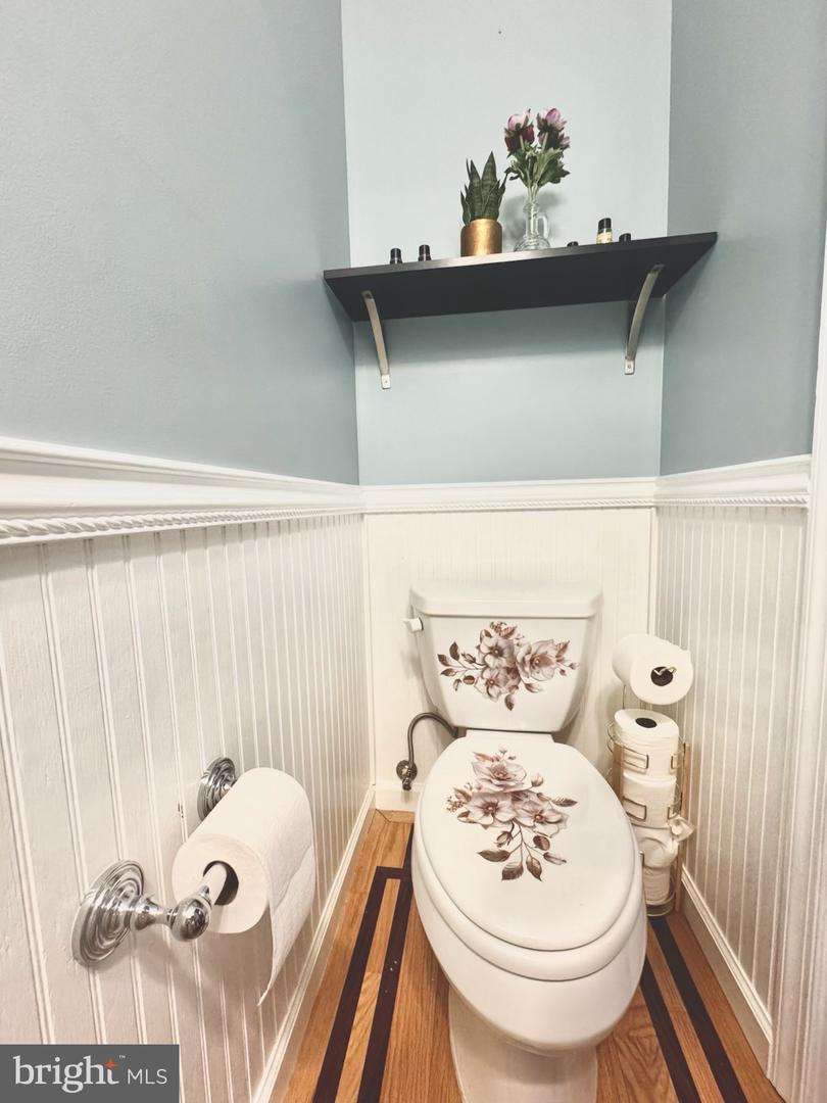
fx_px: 446
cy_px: 552
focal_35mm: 14
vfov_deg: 102.1
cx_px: 414
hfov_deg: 85.7
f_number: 2.2
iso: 320
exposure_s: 1/60
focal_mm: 2.22
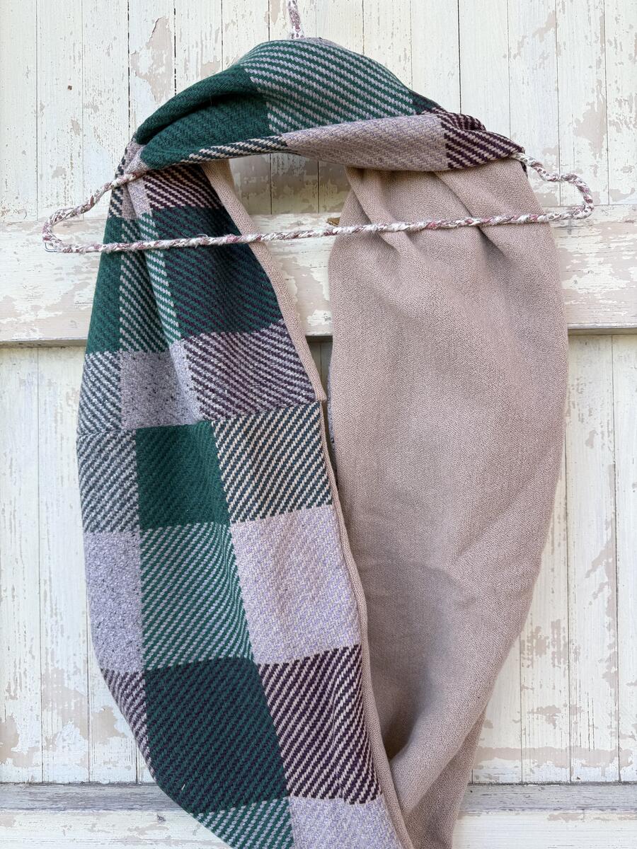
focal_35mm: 24
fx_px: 589
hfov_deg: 56.8
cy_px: 424
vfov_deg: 71.6
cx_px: 318
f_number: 1.78
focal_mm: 6.76
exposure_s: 1/370
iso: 80
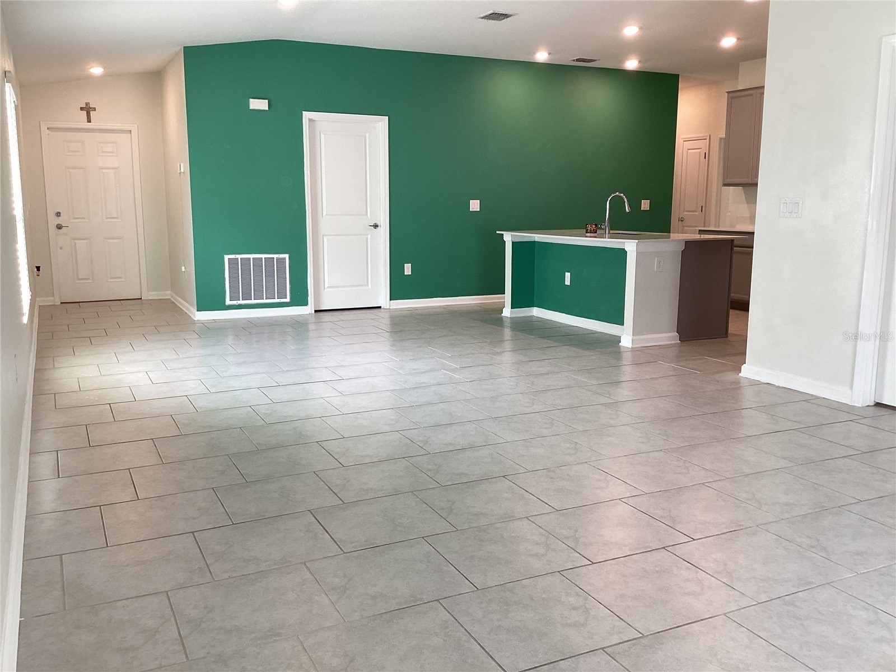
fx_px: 802
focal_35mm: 31
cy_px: 336
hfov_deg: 58.4
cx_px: 448
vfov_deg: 45.4
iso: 80
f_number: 2.4
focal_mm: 3.3
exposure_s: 1/60
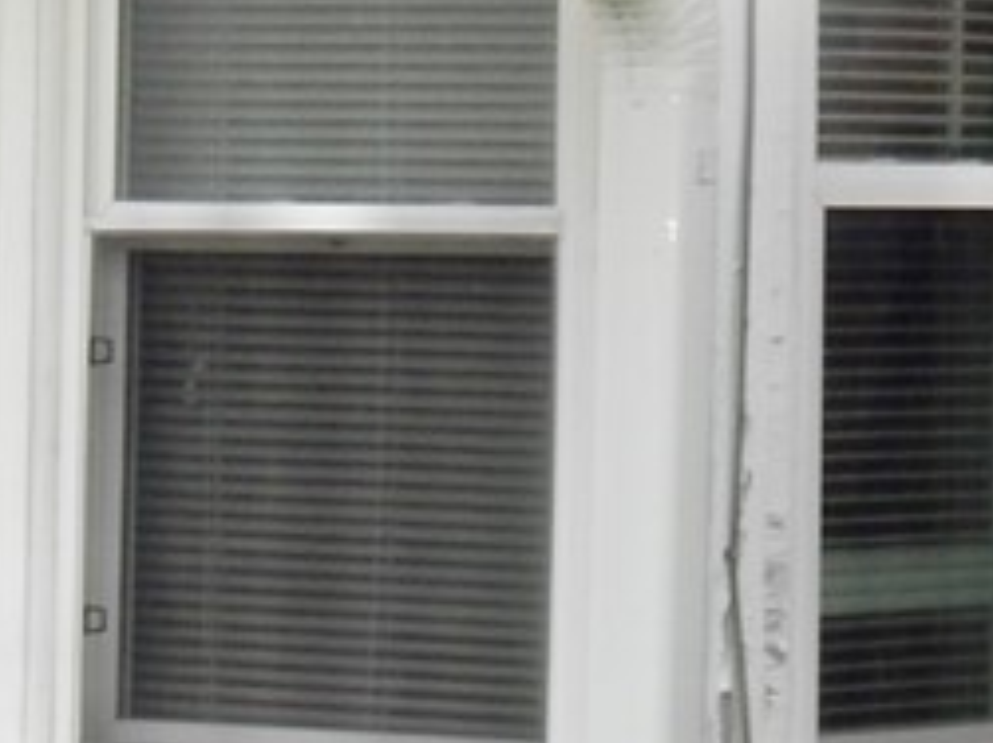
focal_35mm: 282
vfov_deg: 5.3
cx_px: 51
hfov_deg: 7.0
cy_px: 684
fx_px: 8086
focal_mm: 12.3
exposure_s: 1/100
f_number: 4.1
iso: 180
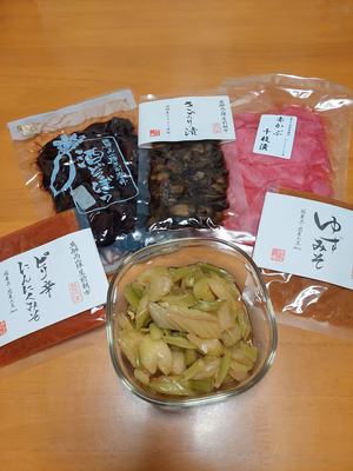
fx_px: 326
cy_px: 236
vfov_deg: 71.6
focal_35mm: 24
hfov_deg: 56.8
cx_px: 176
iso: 250
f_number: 1.8
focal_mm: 5.23
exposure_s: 1/100
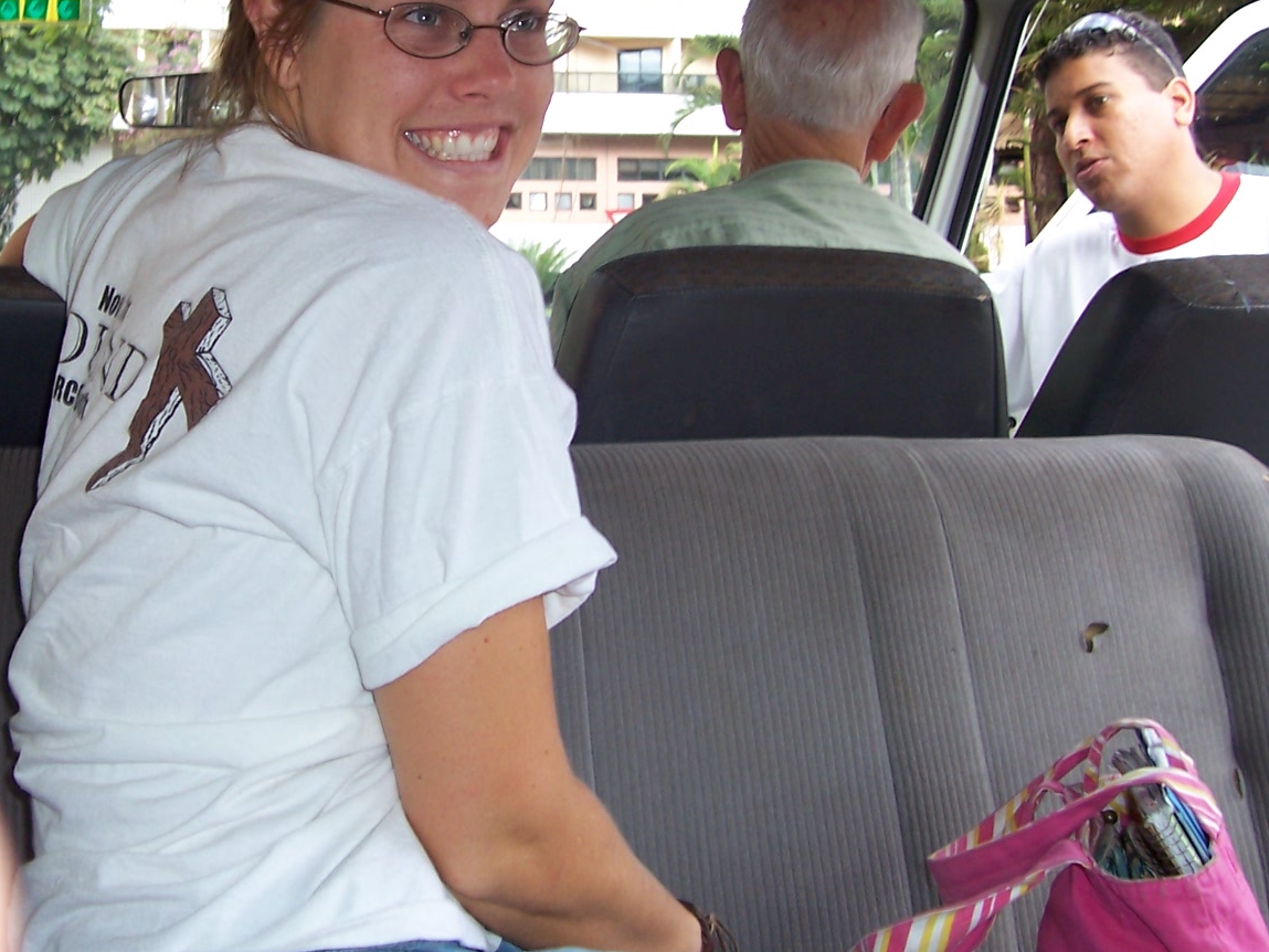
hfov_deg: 38.3
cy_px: 358
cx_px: 389
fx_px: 1796
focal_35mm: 49
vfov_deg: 29.6
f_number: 2.7
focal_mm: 5.6
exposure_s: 1/60
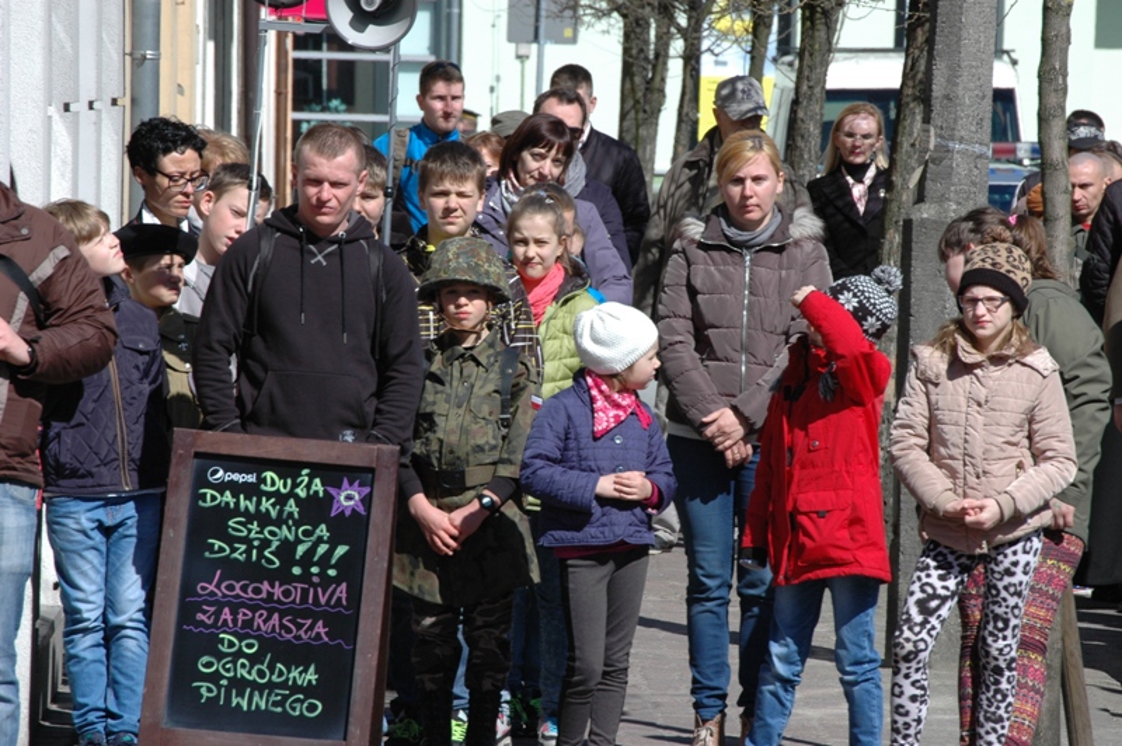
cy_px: 373
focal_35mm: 300
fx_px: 9342
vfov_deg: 4.6
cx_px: 561
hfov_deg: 6.9
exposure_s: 1/320
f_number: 16
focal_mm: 200
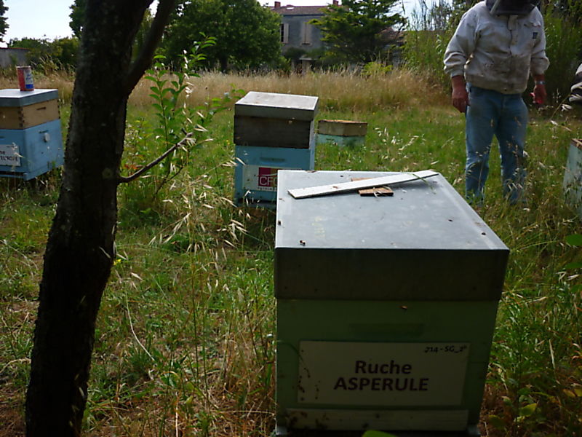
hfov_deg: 55.4
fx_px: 555
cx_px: 291
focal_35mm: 33
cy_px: 218
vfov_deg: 42.9
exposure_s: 1/1000
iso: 80
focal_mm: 5.5
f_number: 2.8
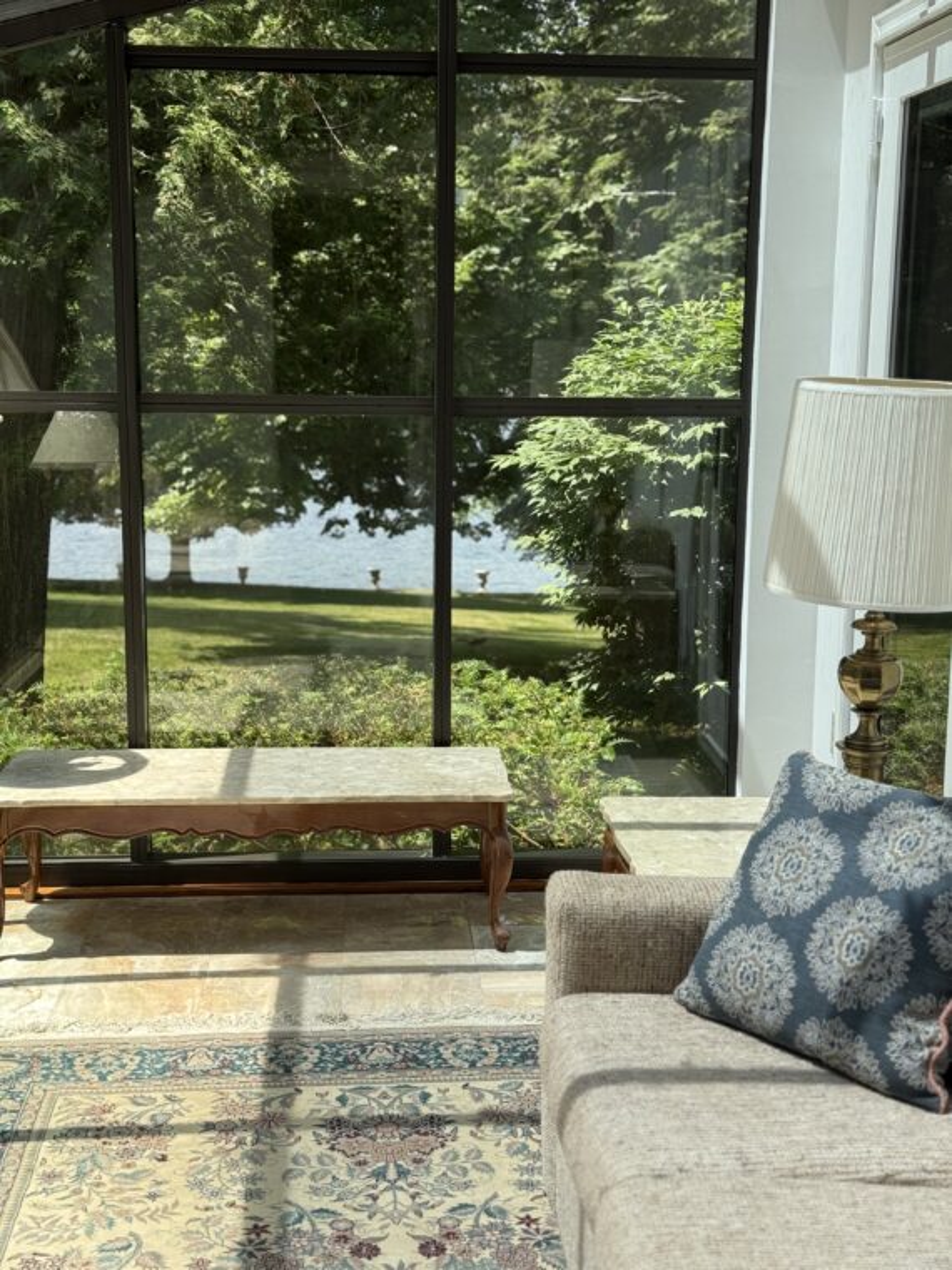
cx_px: 476
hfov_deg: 30.3
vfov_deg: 39.7
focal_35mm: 48
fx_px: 1760
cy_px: 635
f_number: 1.78
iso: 64
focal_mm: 6.76
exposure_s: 1/1203
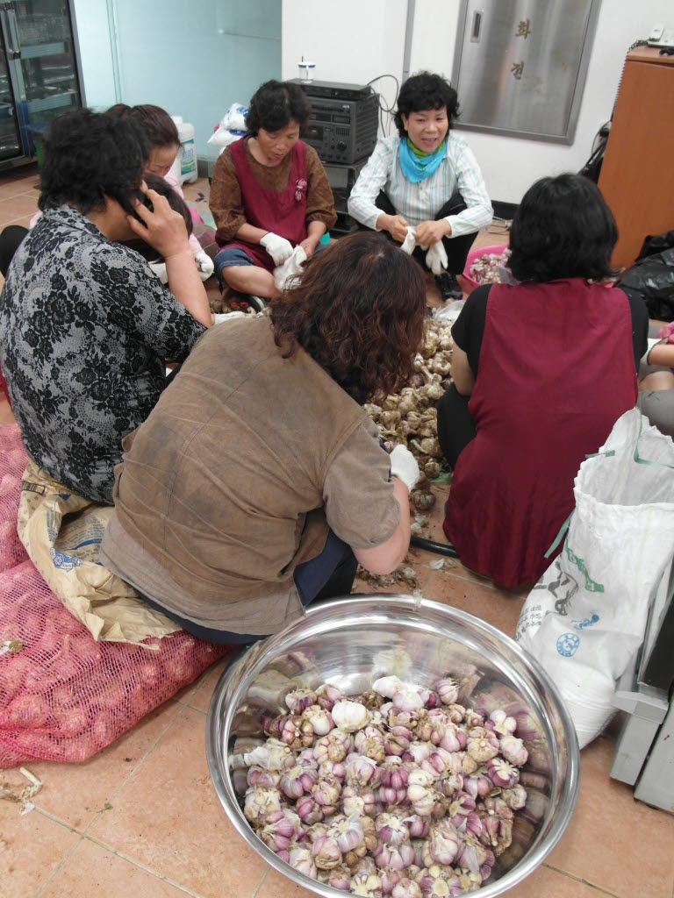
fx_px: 779
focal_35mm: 30
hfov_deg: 46.8
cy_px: 449
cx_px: 337
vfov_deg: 60.0
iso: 200
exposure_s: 1/30
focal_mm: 6.5
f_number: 2.7
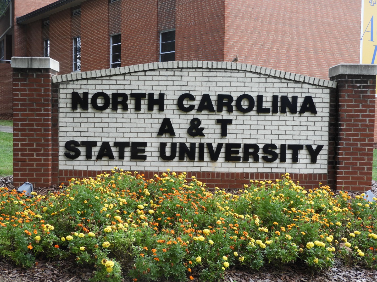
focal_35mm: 45
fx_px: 490
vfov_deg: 32.2
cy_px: 141
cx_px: 188
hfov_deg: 42.1
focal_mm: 8.1
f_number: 4
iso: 100
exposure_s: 1/125
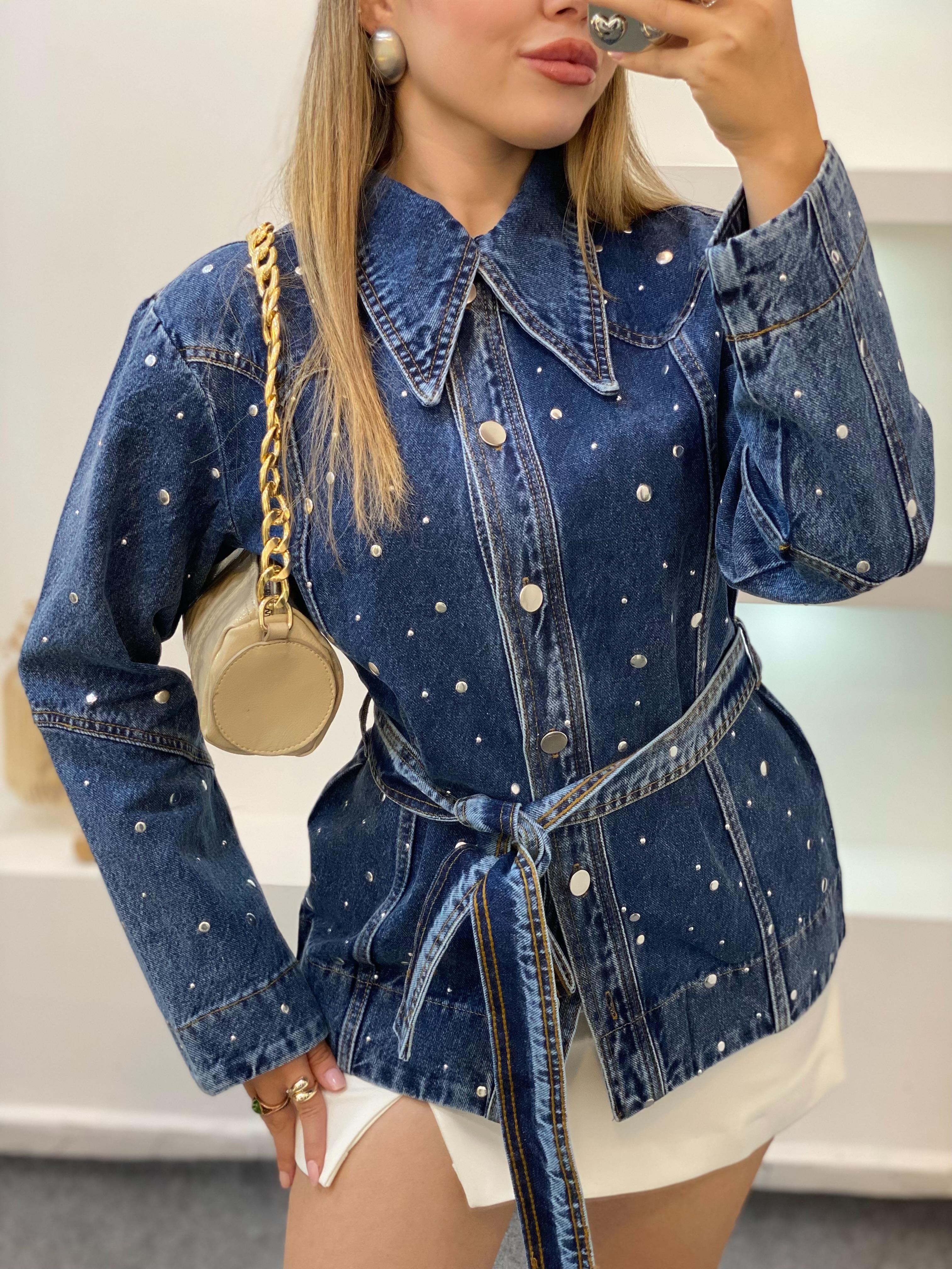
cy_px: 634
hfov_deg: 28.0
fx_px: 1907
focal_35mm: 52
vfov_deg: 36.8
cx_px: 476
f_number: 2
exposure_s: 1/100
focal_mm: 6
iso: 160
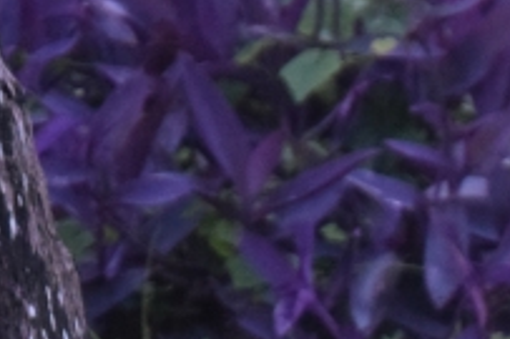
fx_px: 21374
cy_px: 665
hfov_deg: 1.4
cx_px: 570
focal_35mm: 1510
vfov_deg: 0.9
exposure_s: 1/500
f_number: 5.6
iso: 2500
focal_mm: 200
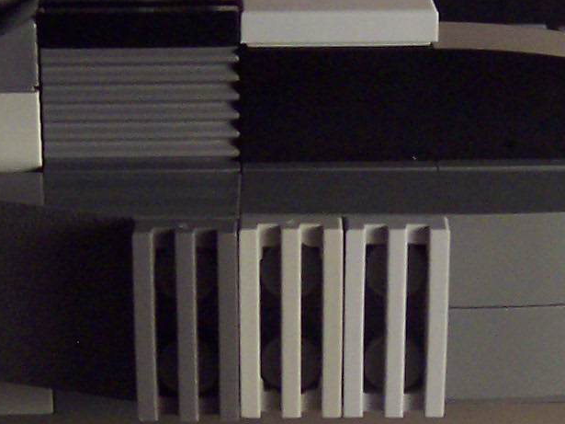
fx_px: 1942
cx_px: 381
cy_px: 243
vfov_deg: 12.4
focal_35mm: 119
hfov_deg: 16.5
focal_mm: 5.6
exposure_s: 1/30
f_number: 2.8
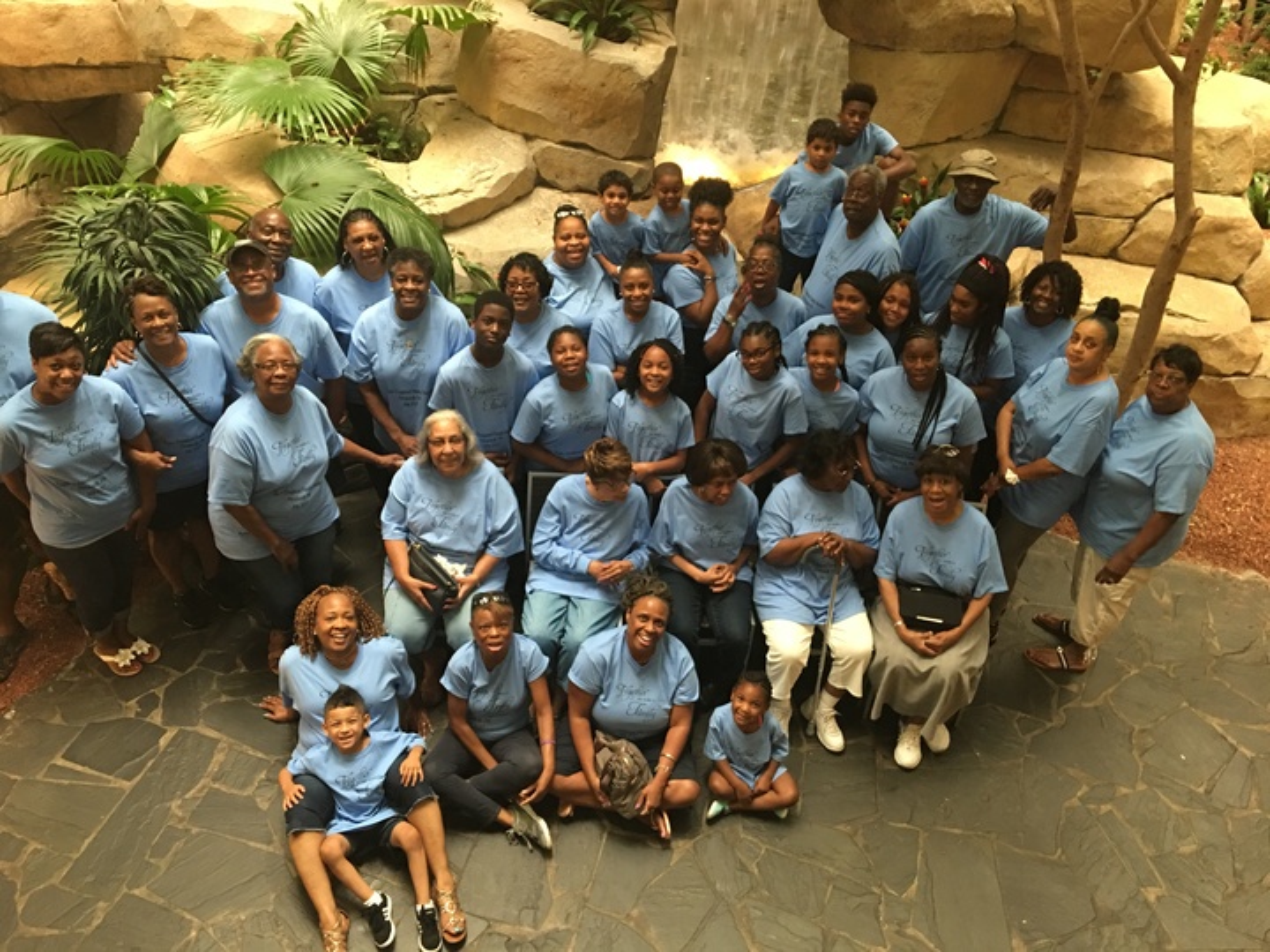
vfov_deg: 48.2
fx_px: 1064
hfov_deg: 61.7
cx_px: 635
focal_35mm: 29
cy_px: 476
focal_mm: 4.15
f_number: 2.2
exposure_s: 1/8
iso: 80
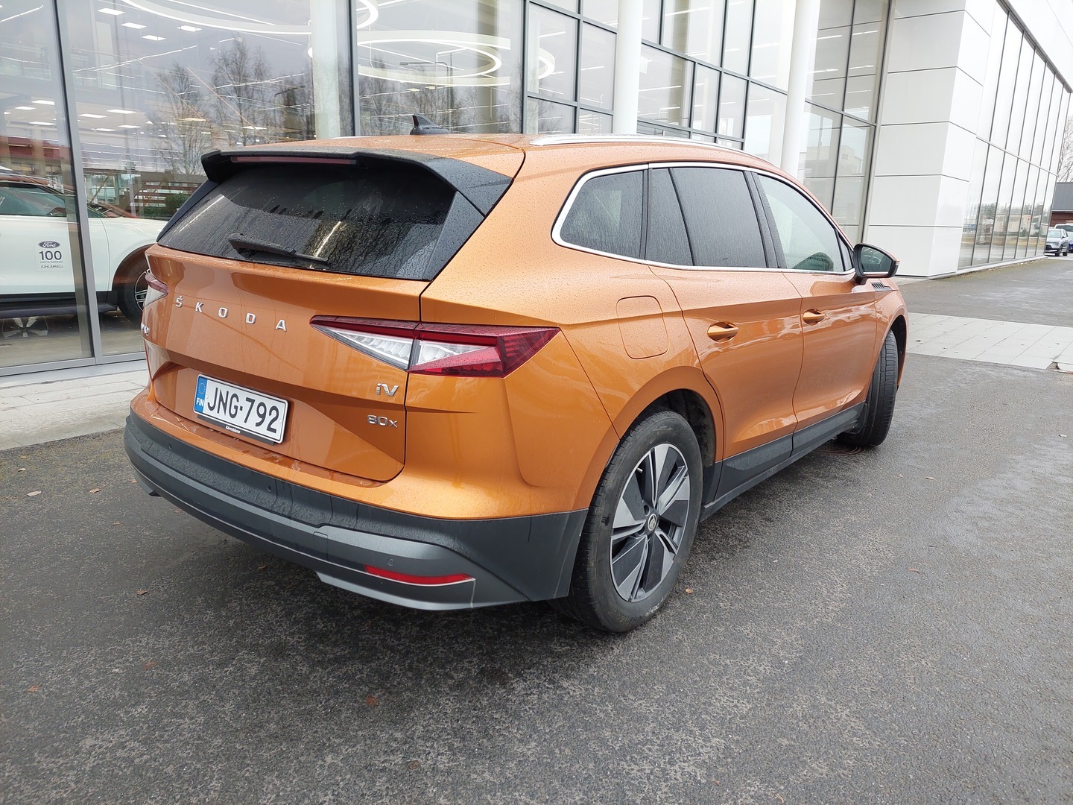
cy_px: 402
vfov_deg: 54.9
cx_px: 536
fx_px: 775
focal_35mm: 25
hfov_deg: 69.4
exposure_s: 1/100
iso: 64
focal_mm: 5.23
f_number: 1.8
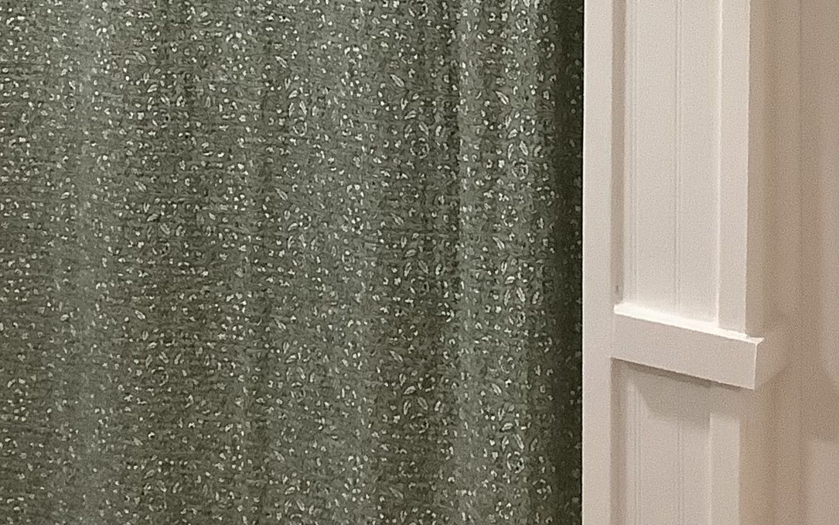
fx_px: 2126
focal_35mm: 93
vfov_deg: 13.6
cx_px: 428
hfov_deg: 22.3
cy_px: -120
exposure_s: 1/50
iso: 200
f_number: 2.4
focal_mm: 3.3
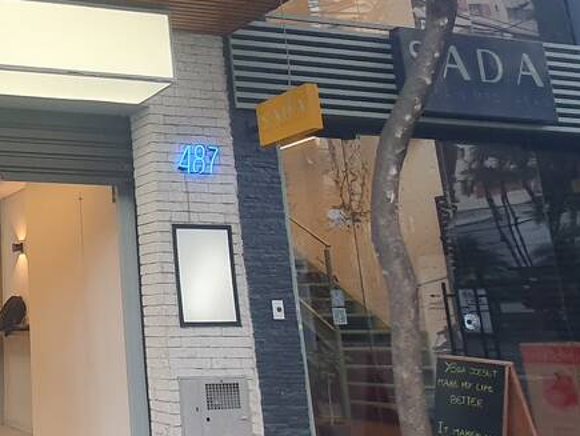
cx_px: -44
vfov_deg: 33.0
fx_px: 721
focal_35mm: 43
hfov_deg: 37.4
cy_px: 112
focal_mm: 1.8
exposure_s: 1/60
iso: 100
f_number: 2.2
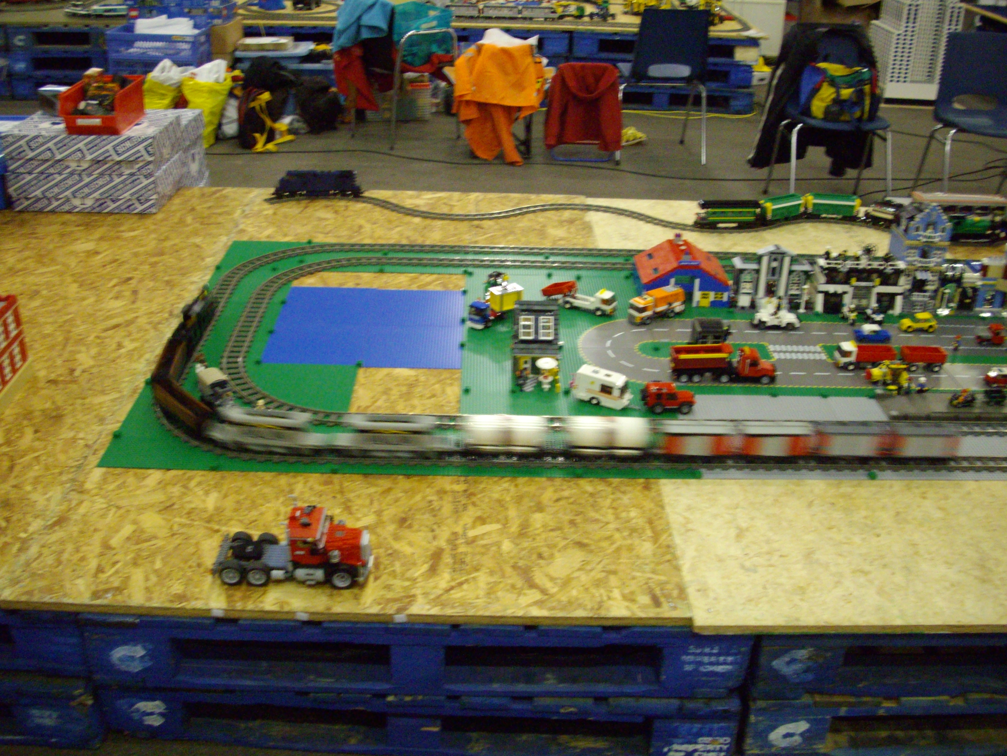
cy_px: 378
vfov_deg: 38.7
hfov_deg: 50.1
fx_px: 1076
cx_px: 504
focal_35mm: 37
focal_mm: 6.2
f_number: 2.8
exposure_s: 1/13
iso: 400
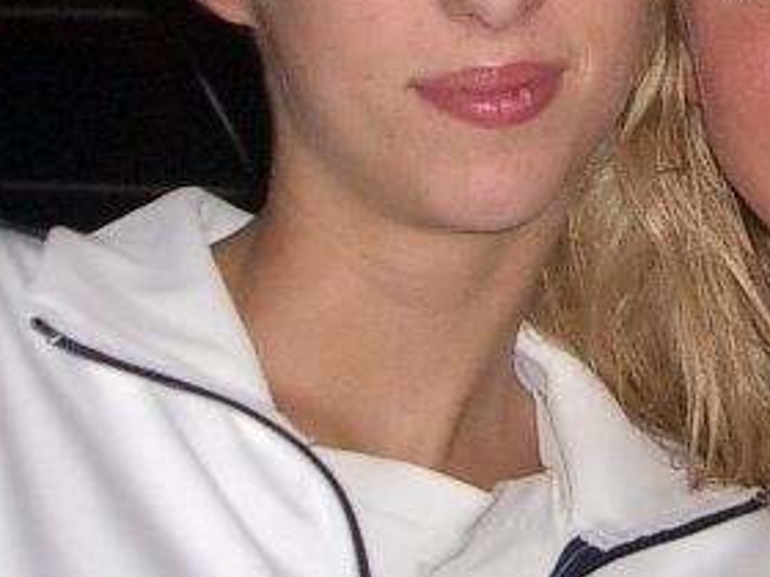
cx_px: 1023
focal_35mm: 128
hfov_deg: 14.7
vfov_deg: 11.4
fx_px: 2847
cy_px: -19
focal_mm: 5.8
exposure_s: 1/40
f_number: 2.6
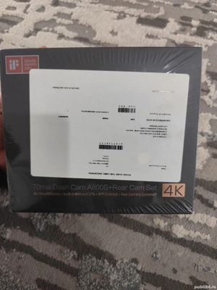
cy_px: 145
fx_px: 192
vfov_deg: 73.9
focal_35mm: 23
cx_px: 108
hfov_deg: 58.9
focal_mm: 6.19
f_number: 1.65
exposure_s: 1/50
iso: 1000
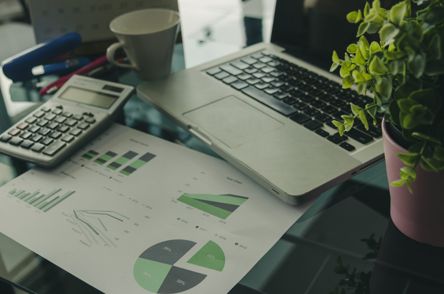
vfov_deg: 28.0
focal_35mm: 48
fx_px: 591
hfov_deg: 41.2
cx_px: 222
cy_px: 147
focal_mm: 32
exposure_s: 1/100
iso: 200
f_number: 4
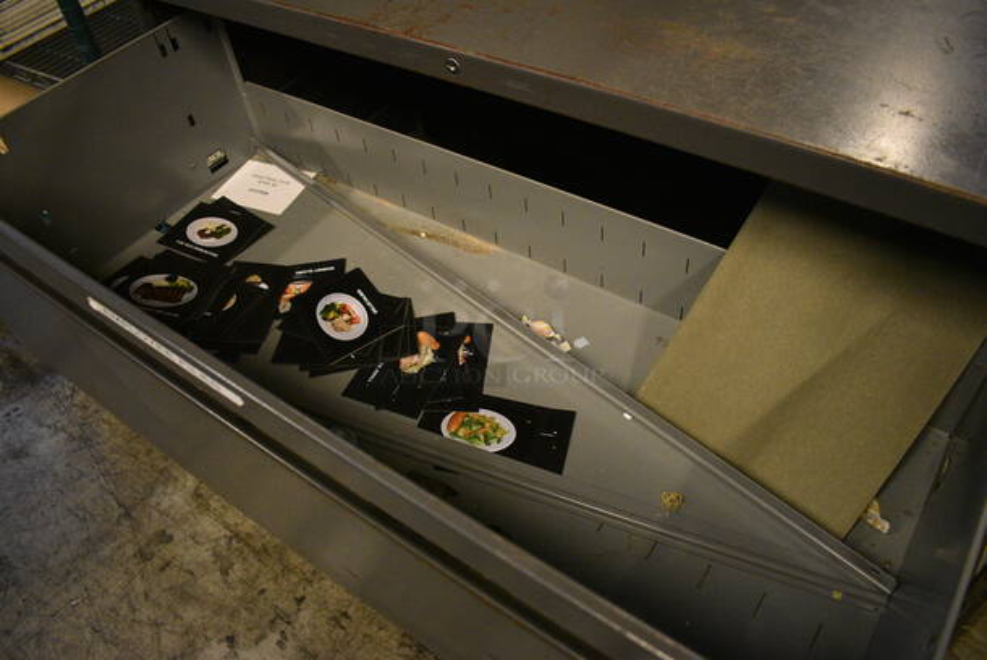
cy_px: 330
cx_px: 494
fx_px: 741
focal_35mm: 27
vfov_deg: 48.0
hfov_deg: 67.3
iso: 4000
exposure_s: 1/125
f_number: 3.5
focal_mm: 18
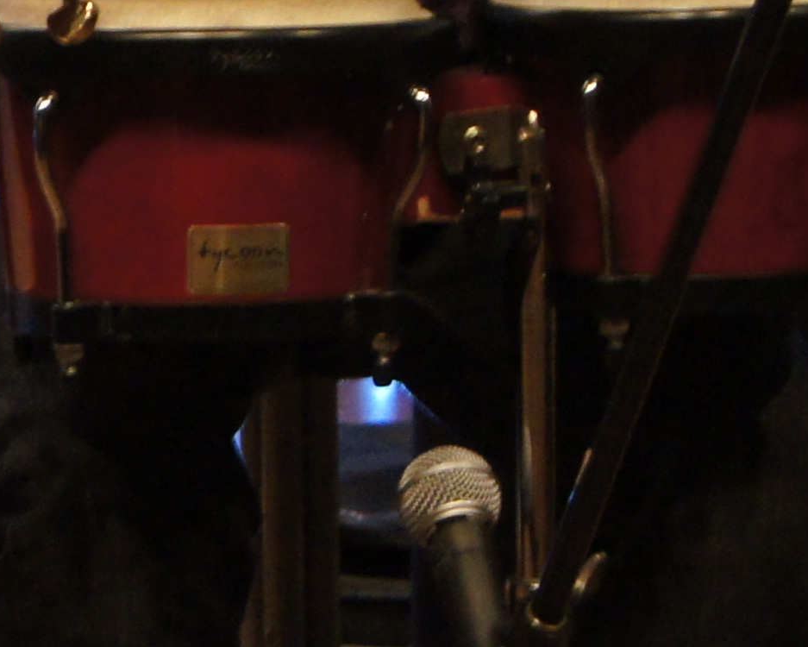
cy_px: -56
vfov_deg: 3.8
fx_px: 9698
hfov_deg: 4.7
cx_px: -527
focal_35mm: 405
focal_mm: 55
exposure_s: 1/10
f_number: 5.6
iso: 1600
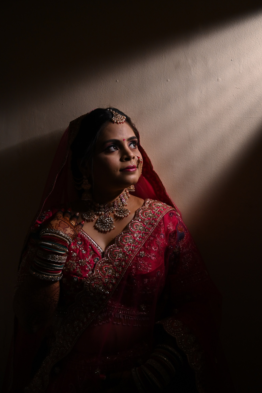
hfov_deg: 35.0
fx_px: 415
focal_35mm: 38
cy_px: 201
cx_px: 133
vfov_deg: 50.7
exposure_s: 1/200
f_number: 2.8
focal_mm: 37
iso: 2500
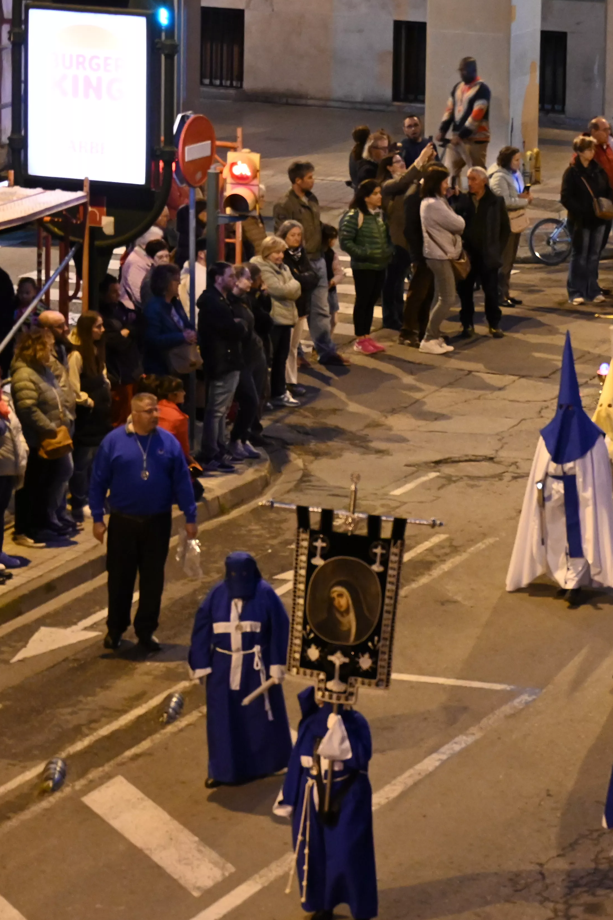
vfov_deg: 10.7
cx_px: 665
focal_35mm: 192
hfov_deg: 7.1
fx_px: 4904
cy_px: 496
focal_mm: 76
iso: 3200
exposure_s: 1/30
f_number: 4.8
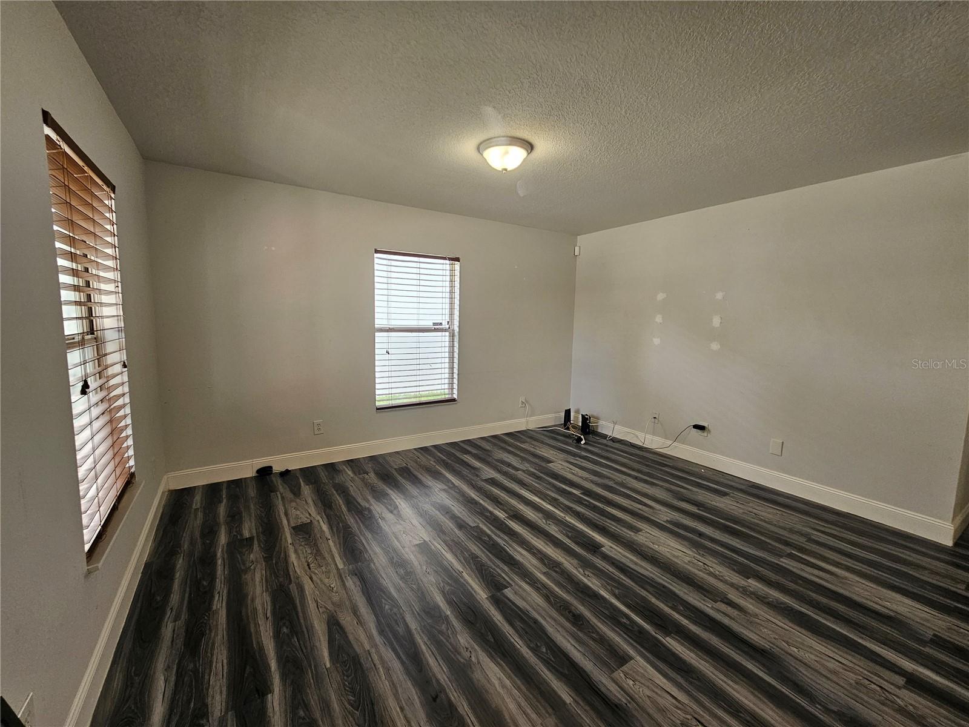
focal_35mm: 13
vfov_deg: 89.9
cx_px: 484
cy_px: 364
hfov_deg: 106.2
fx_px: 364
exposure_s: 1/60
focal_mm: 2.2
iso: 100
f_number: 2.2
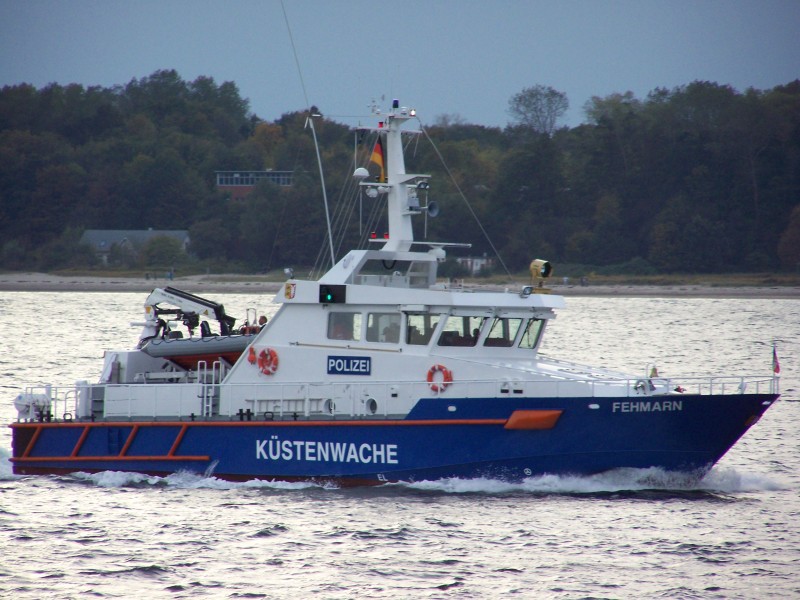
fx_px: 8782
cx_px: 400
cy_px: 300
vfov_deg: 3.9
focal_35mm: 380
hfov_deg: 5.2
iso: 160
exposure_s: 1/400
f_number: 3.7
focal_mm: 63
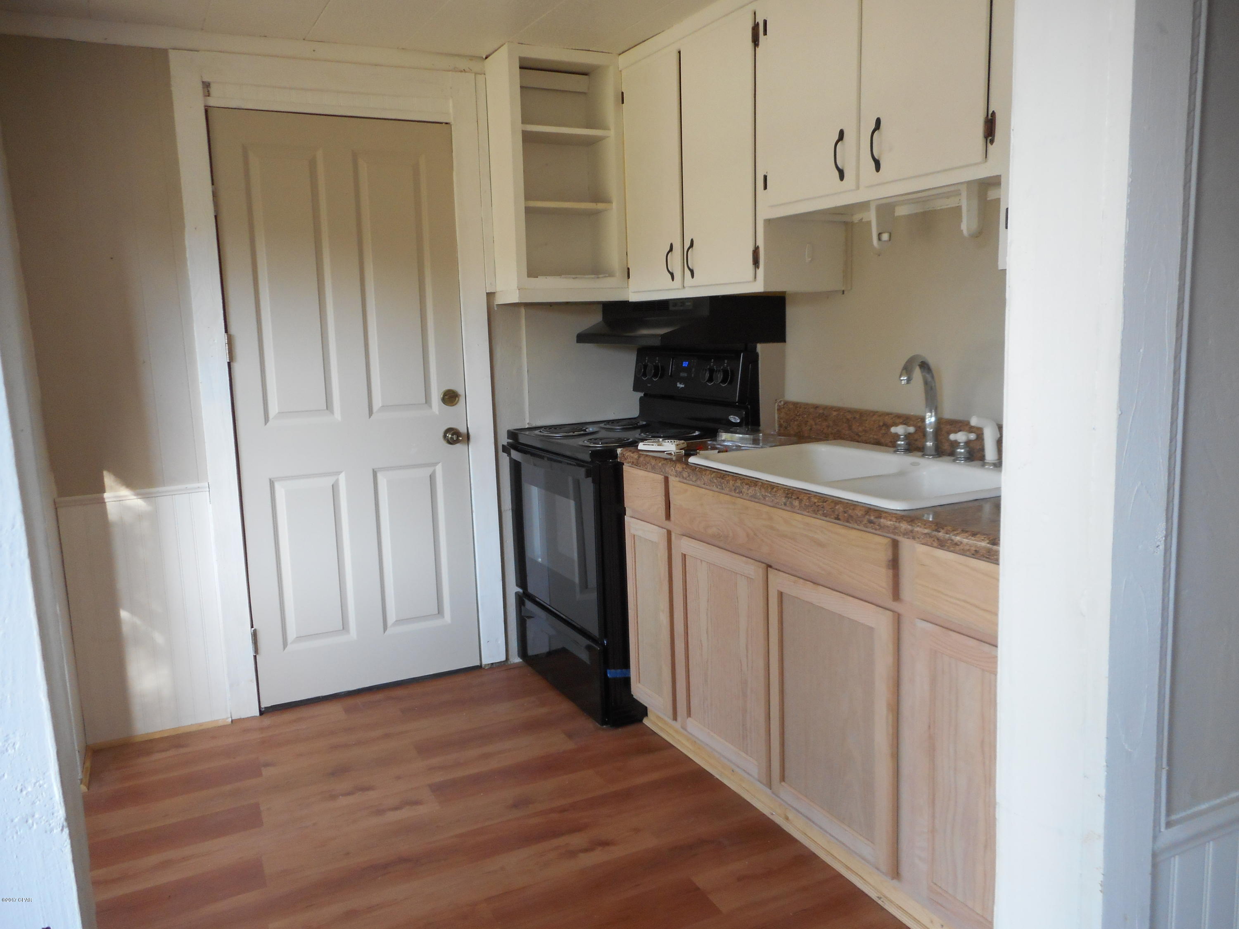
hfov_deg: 69.4
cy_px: 464
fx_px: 895
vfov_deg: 54.9
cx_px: 620
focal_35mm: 25
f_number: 3.7
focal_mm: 4.5
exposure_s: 1/30
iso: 160
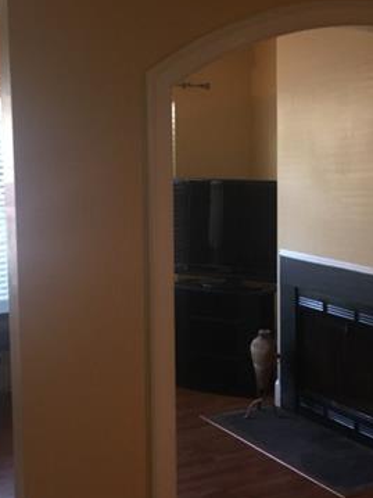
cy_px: 229
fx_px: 891
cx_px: 312
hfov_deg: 23.2
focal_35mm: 62
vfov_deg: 31.2
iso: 32
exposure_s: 1/30
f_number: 2.2
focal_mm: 4.15
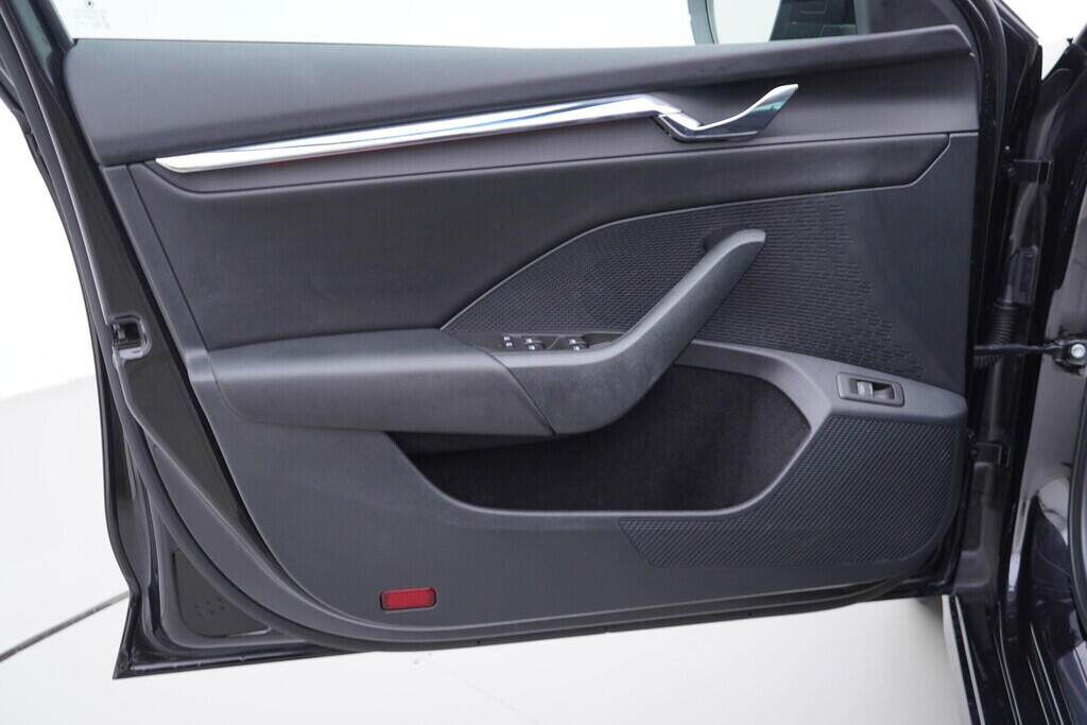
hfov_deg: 53.1
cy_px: 362
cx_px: 544
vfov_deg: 36.9
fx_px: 1087
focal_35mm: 36
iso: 125
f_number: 2.8
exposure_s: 1/40
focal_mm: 24
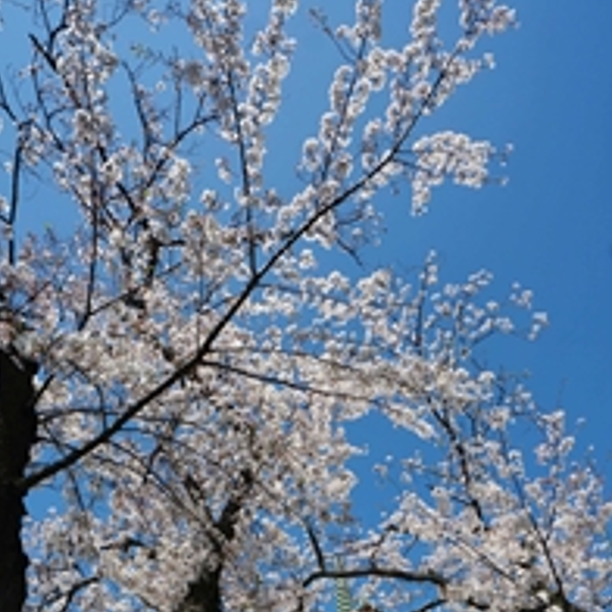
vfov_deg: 54.6
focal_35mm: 26
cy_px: 528
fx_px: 520
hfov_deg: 60.8
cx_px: 272
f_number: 9
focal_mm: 10
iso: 100
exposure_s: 1/250
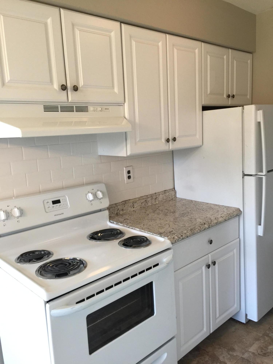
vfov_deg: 61.7
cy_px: 182
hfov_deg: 48.2
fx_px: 305
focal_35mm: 29
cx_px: 136
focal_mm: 4.15
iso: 50
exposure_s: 1/30
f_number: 2.2
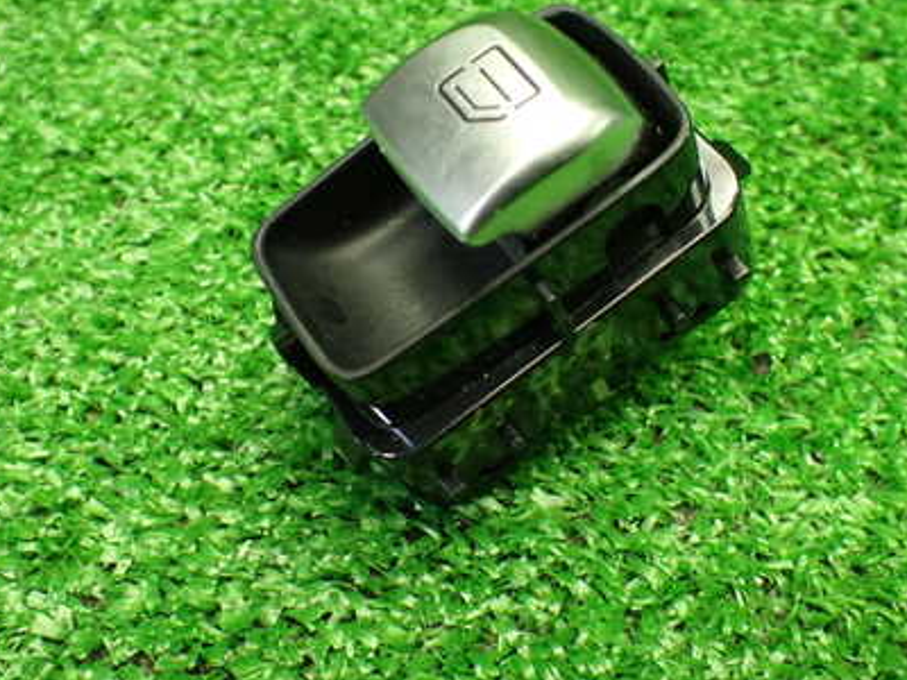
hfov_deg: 42.1
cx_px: 469
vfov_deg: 32.1
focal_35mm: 45
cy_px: 267
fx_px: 1179
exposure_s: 1/125
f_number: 2.3
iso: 800
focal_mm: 5.4
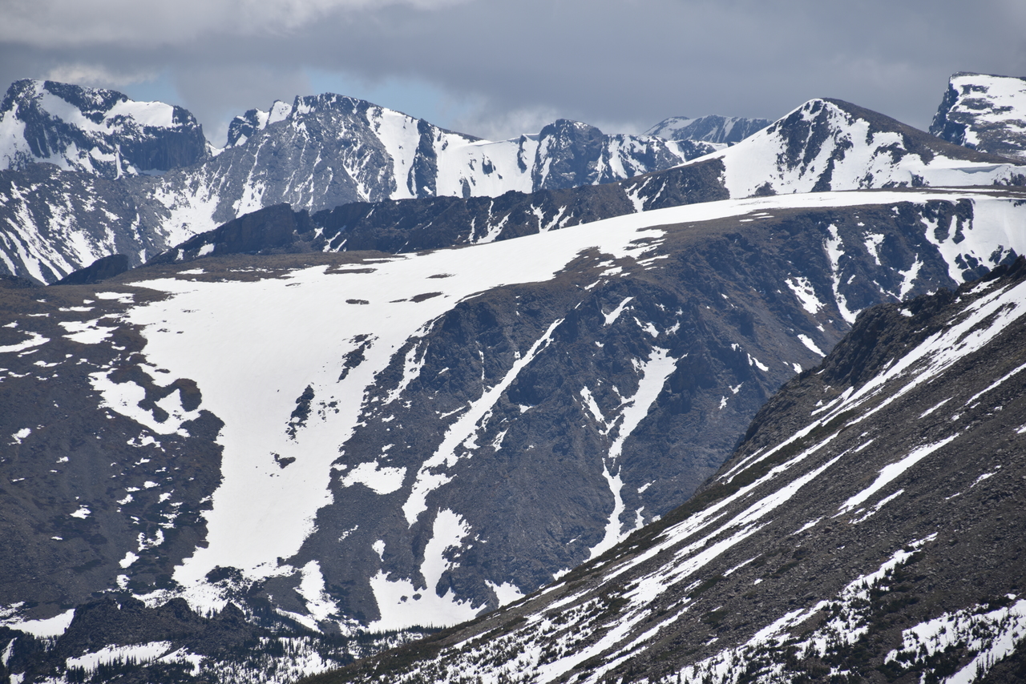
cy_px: 342
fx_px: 8551
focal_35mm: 300
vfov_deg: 4.6
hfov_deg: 6.9
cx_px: 513
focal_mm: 300
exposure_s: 1/640
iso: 100
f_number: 9
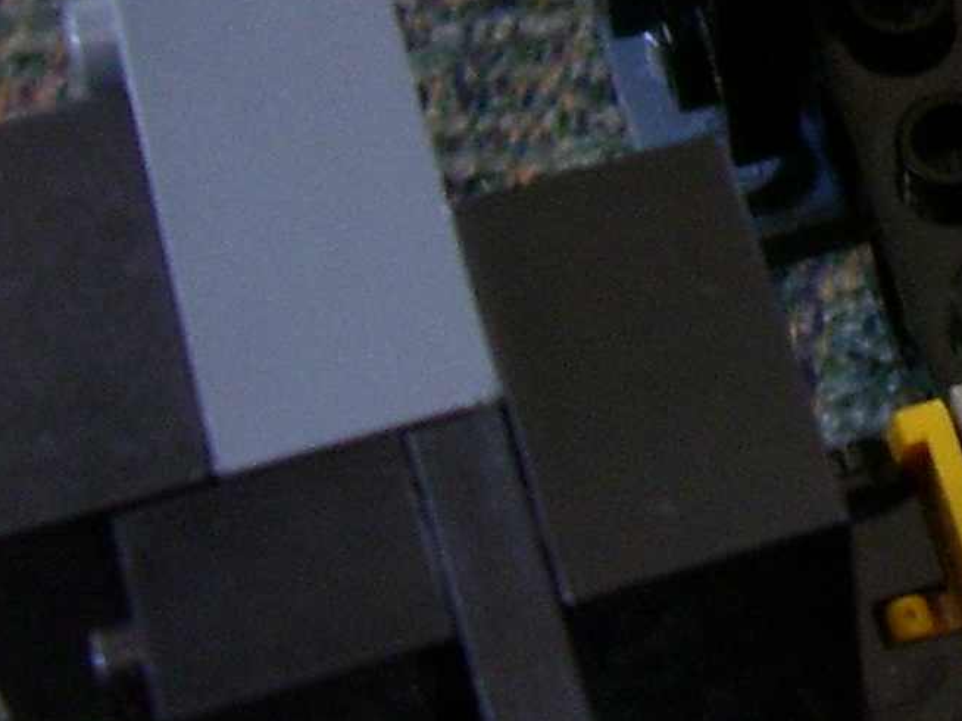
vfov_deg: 10.8
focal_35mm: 134
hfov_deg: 13.6
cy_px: -268
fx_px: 3723
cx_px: 1574
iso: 160
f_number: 2.7
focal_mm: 5.6
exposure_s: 1/8
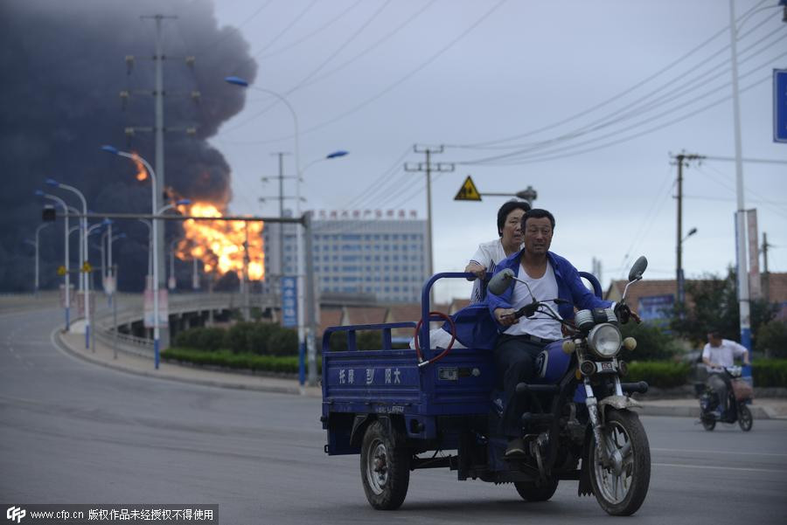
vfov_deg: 11.8
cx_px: 394
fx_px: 2537
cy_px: 262
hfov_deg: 17.6
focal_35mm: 116
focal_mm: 116
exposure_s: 1/2000
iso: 640
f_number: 4
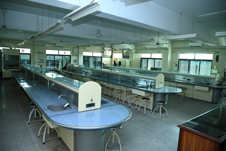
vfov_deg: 44.3
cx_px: 113
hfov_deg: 62.8
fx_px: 185
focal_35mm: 30
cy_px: 76
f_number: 4
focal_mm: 29.5
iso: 1600
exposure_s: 1/125
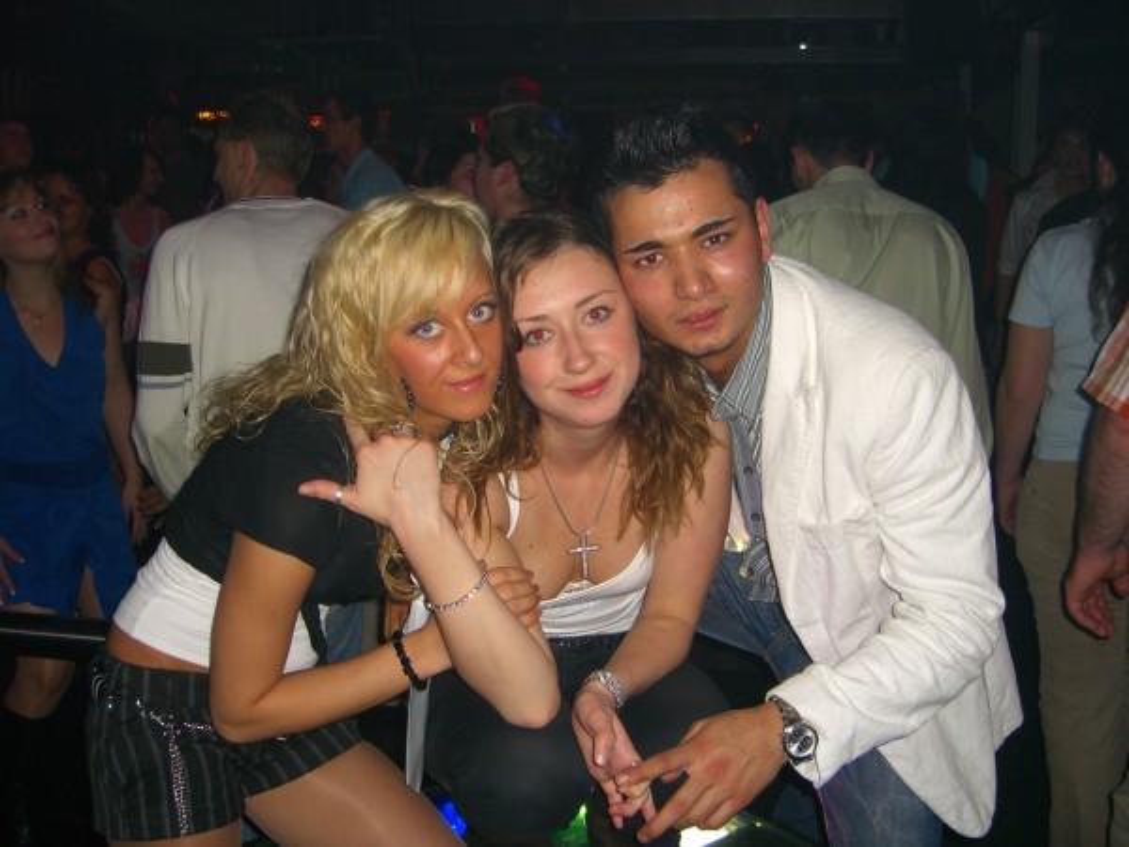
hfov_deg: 49.0
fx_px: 1239
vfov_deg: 37.7
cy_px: 424
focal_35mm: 38
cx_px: 564
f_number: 2.8
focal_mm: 7.9
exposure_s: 1/60
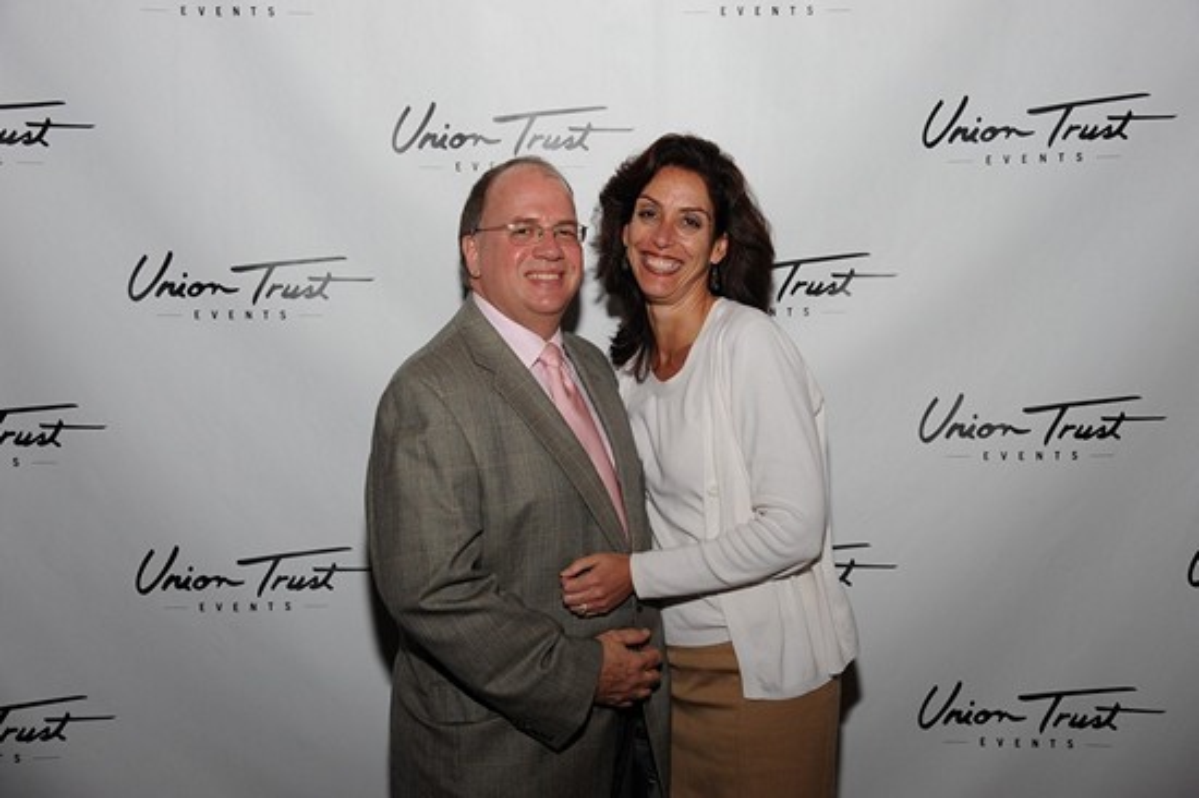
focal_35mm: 44
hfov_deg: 44.5
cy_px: 399
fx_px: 1465
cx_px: 600
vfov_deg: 30.5
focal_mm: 44
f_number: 6.3
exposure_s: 1/60
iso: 1250
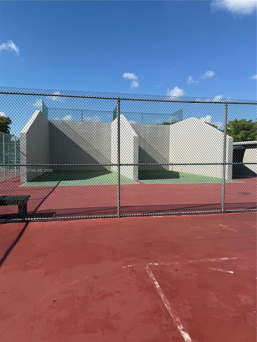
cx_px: 128
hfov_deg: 56.8
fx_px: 238
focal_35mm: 24
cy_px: 171
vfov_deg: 71.6
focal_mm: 6.76
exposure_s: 1/4975
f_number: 1.78
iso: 80
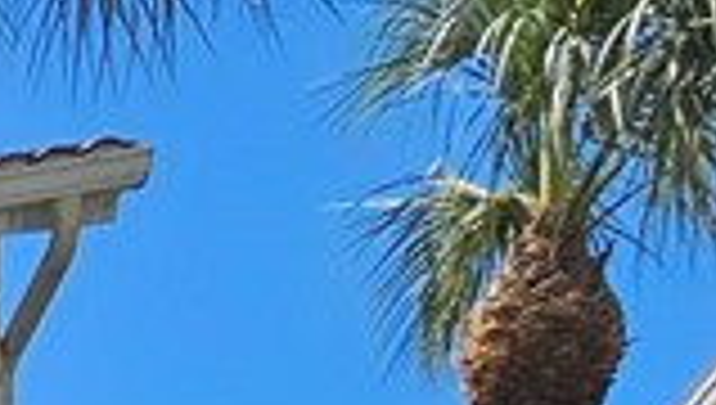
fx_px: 1730
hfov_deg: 11.0
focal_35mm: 91
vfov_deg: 10.9
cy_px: 1040
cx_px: -1513
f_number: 2.2
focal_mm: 2.2
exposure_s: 1/2937
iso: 50
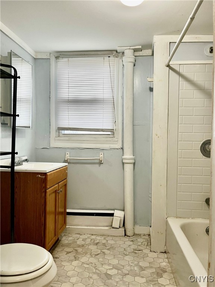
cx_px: 108
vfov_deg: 67.3
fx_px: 215
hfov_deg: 53.1
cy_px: 144
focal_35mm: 26
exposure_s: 1/60
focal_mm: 5.1
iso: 125
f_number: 1.6
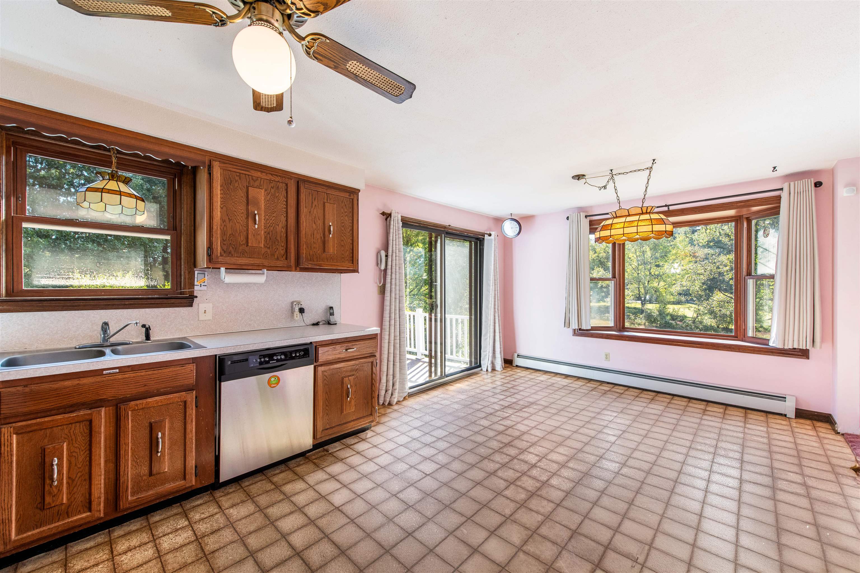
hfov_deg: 104.3
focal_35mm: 14
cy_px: 286
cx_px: 430
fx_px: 334
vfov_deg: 81.2
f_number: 7.1
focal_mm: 14
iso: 400
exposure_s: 1/25
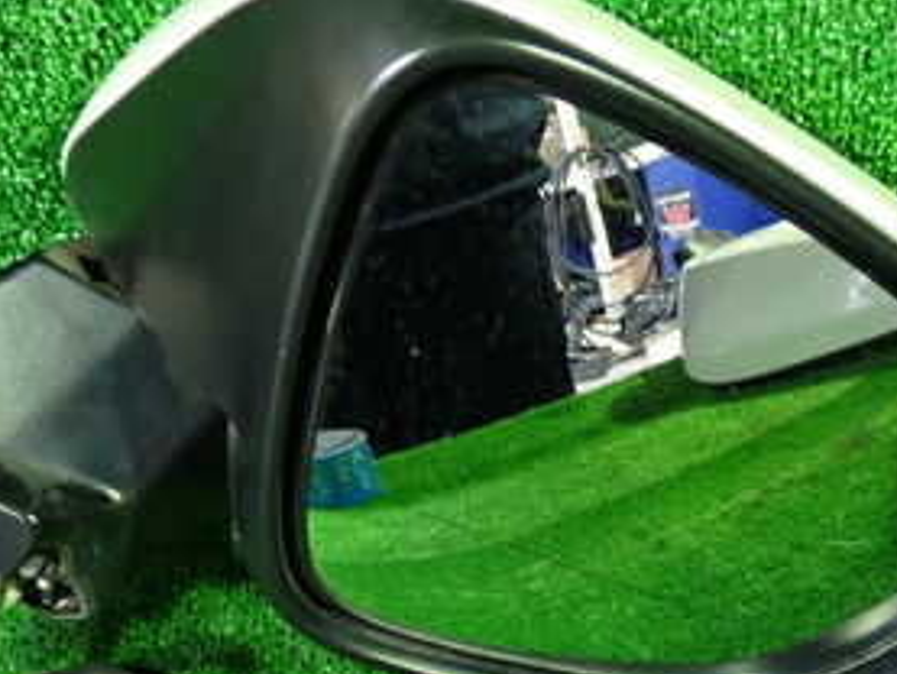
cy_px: 570
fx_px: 1685
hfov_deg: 29.8
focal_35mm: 65
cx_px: 444
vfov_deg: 22.2
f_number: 2.3
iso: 800
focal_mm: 5.4
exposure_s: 1/25
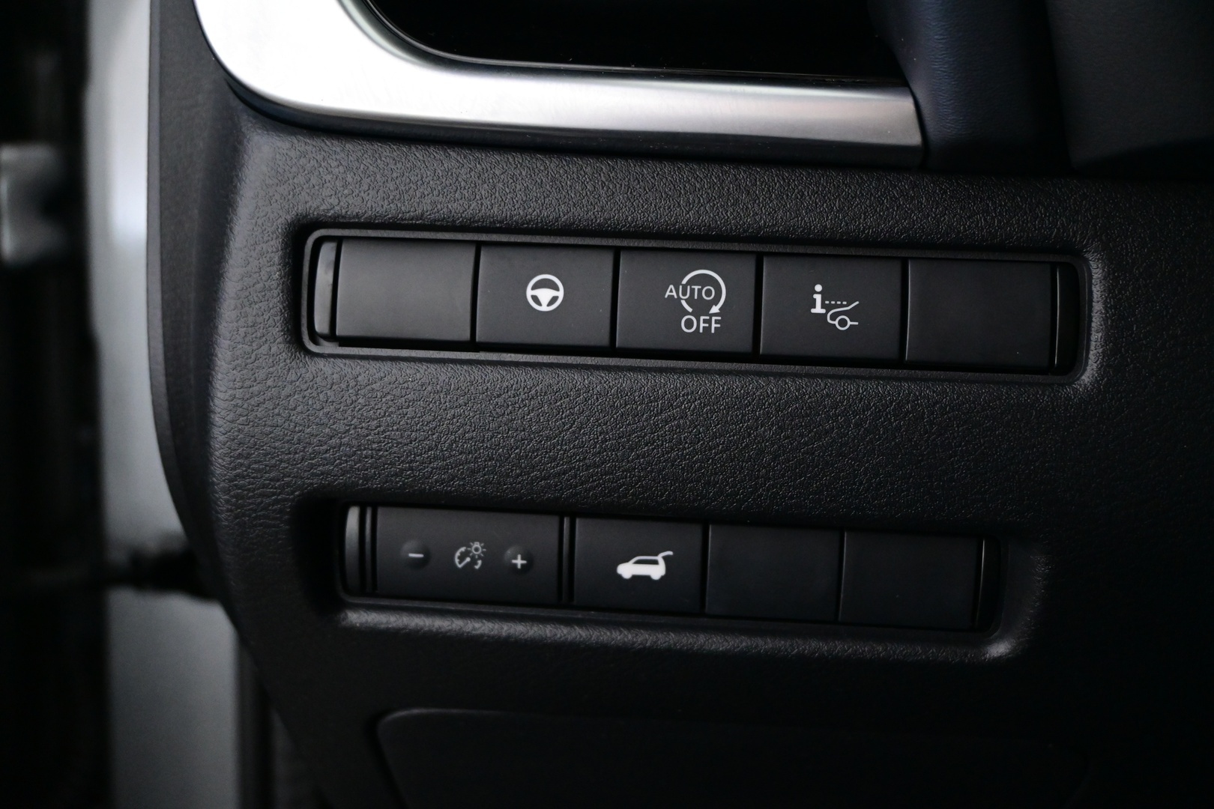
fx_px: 1315
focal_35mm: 39
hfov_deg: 49.6
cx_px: 607
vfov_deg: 34.2
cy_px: 404
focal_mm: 26
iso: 3600
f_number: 4.5
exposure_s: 1/40
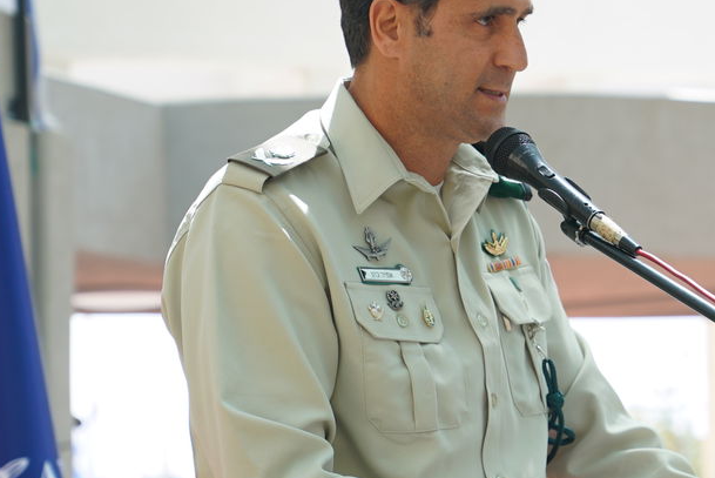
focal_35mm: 161
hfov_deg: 12.7
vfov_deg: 8.5
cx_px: 505
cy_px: 349
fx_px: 3200
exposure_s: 1/160
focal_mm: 70
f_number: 4
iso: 100
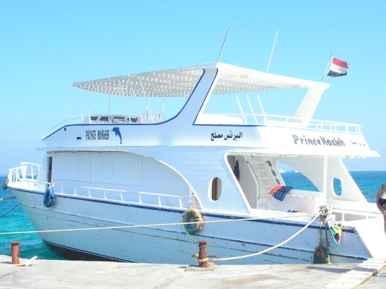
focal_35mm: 53
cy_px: 195
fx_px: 591
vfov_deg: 27.3
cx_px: 223
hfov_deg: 36.1
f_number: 3.7
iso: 200
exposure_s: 1/2000
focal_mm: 6
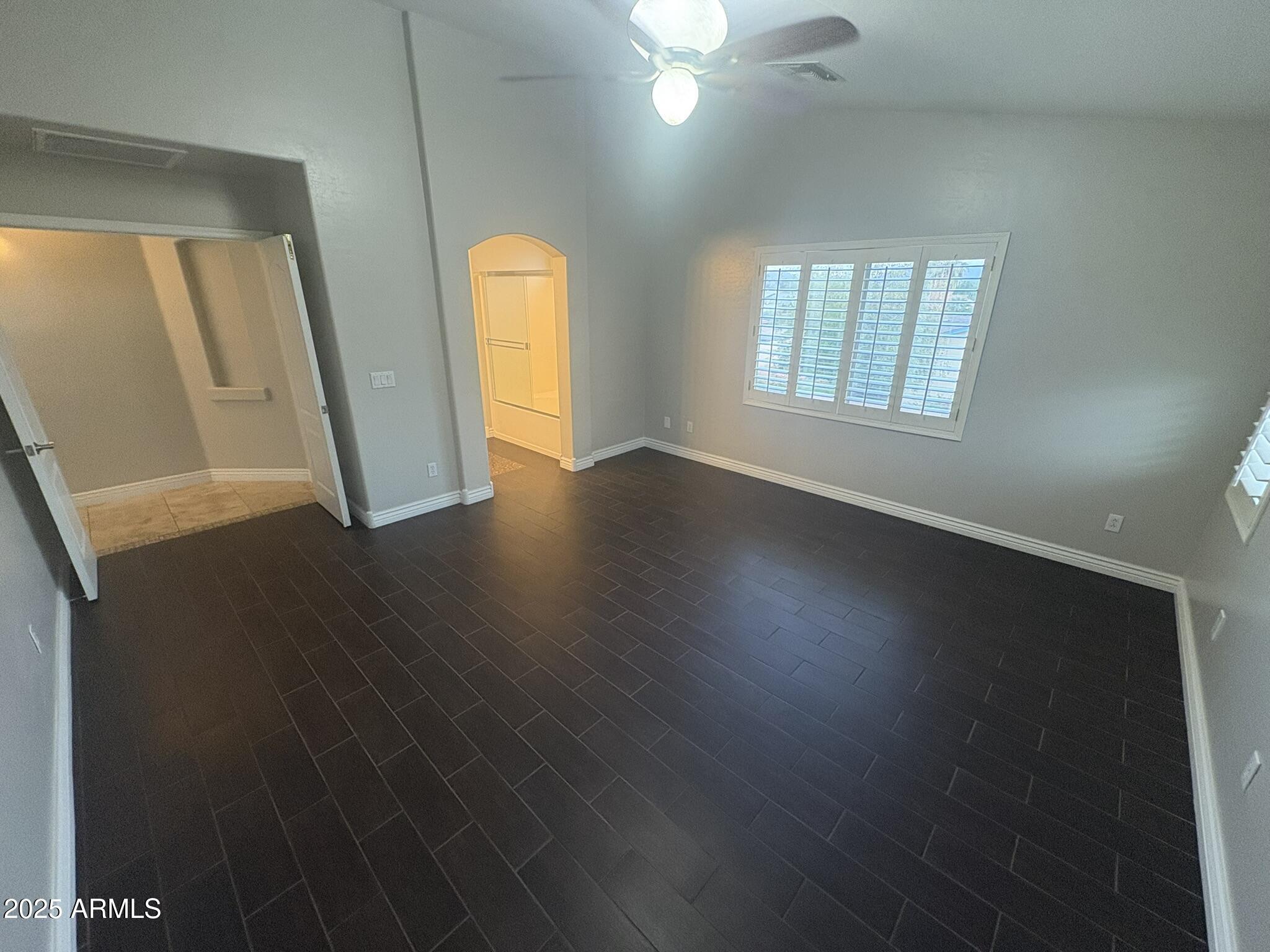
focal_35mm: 14
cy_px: 476
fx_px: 514
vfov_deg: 85.7
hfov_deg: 102.1
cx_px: 635
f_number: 2.2
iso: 250
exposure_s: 1/60
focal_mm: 2.22
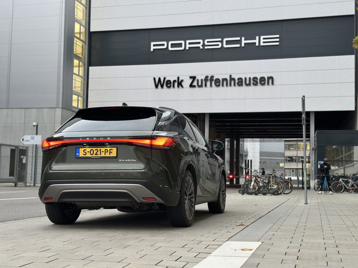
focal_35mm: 48
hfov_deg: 39.7
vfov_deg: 30.3
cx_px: 179
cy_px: 134
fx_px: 496
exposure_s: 1/60
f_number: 1.78
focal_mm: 6.86
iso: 125
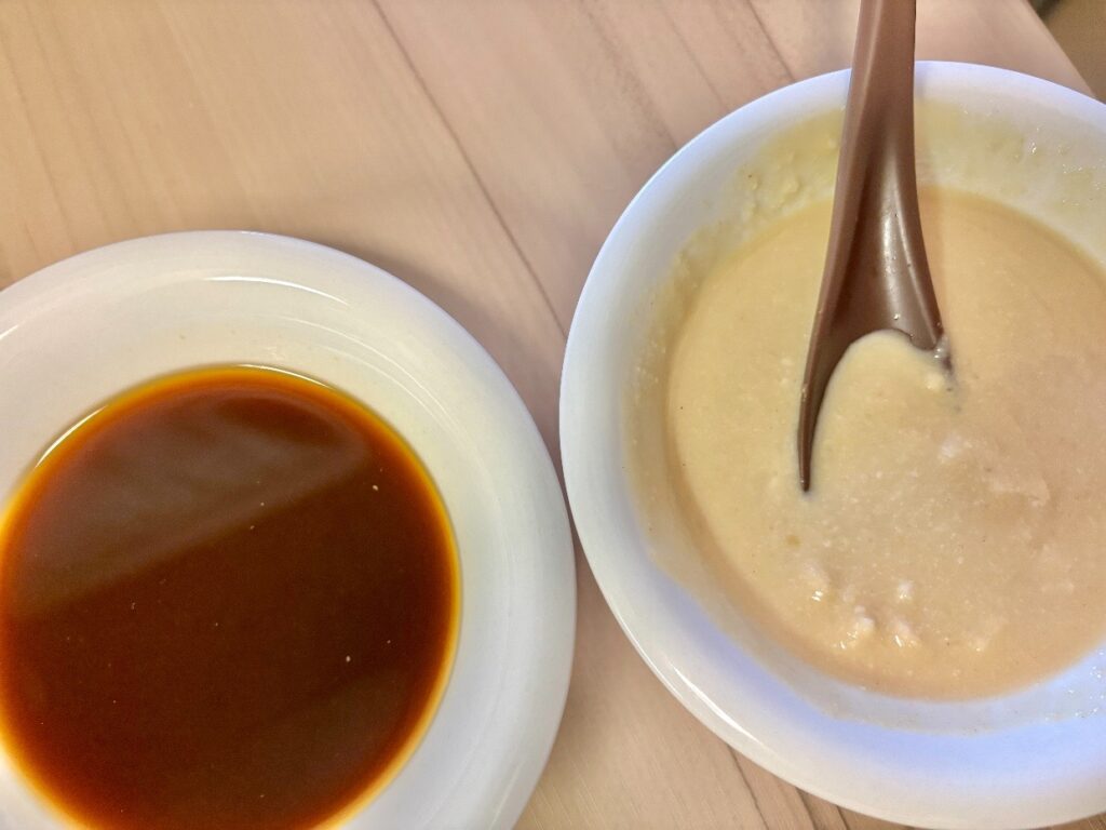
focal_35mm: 26
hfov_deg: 67.3
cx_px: 553
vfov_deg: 53.1
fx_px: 831
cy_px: 415
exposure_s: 1/60
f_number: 1.6
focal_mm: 5.96
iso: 200
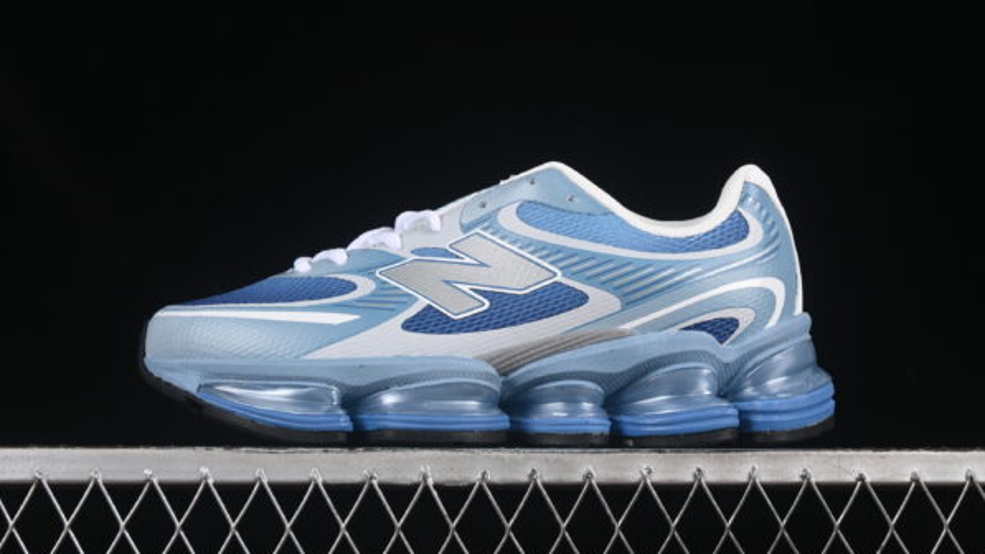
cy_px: 244
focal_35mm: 79
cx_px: 492
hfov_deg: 26.8
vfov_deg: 15.3
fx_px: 2064
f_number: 8
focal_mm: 50
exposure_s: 1/80
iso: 160
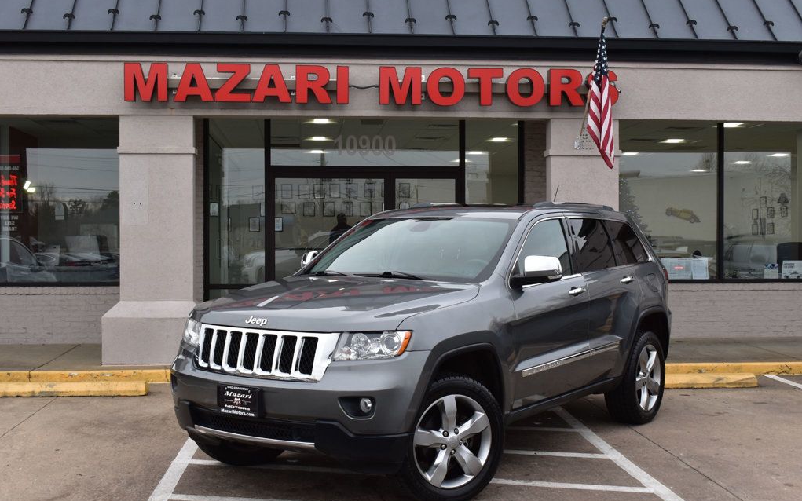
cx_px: 401
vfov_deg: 27.1
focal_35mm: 48
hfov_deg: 42.2
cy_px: 264
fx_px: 1038
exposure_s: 1/100
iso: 400
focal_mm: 31
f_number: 9
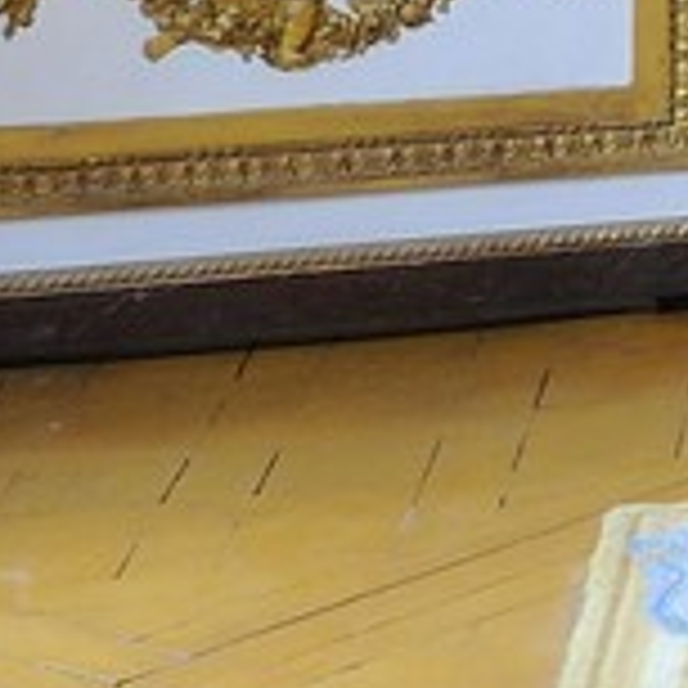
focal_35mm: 195
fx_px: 4385
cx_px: 2635
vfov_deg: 8.1
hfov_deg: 7.1
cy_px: -1120
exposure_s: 1
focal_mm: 22
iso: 200
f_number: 10
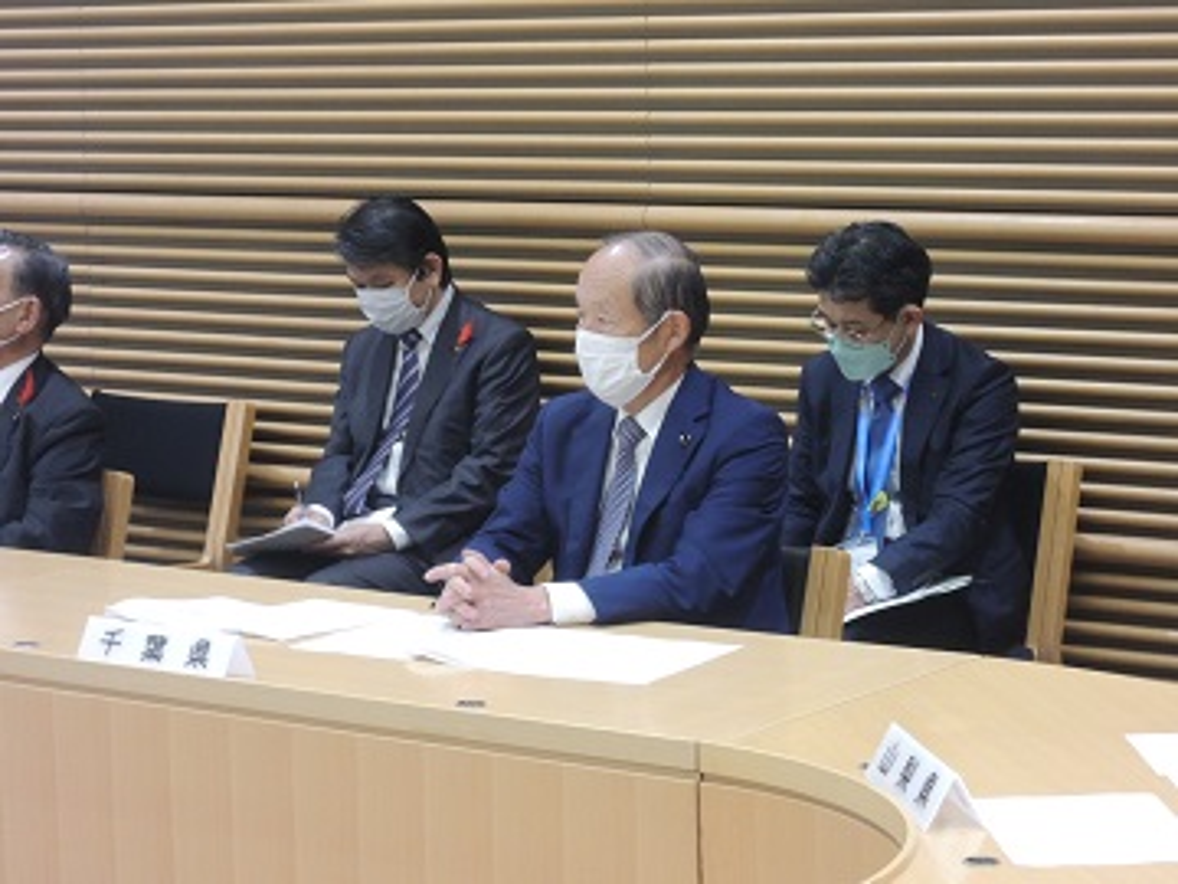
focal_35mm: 100
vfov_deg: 14.8
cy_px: 442
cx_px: 589
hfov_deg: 19.6
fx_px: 3403
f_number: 5.5
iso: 800
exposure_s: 1/13
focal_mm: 17.9
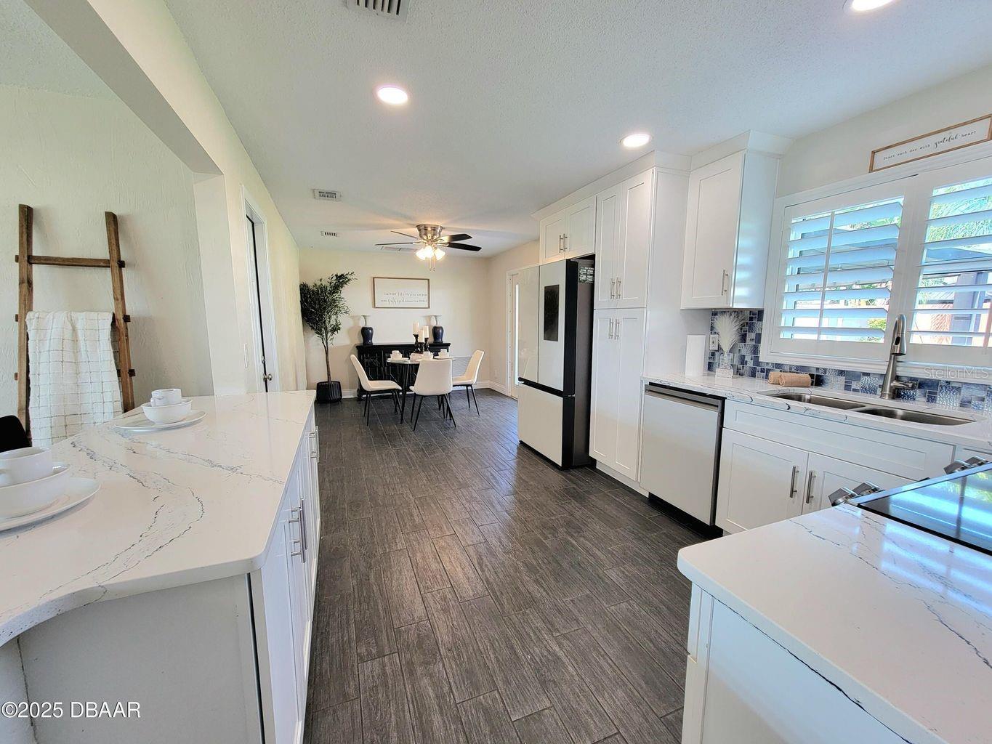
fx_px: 373
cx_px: 496
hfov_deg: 106.2
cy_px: 372
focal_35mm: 13
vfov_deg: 89.9
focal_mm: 2.2
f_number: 2.2
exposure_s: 1/60.2
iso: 80
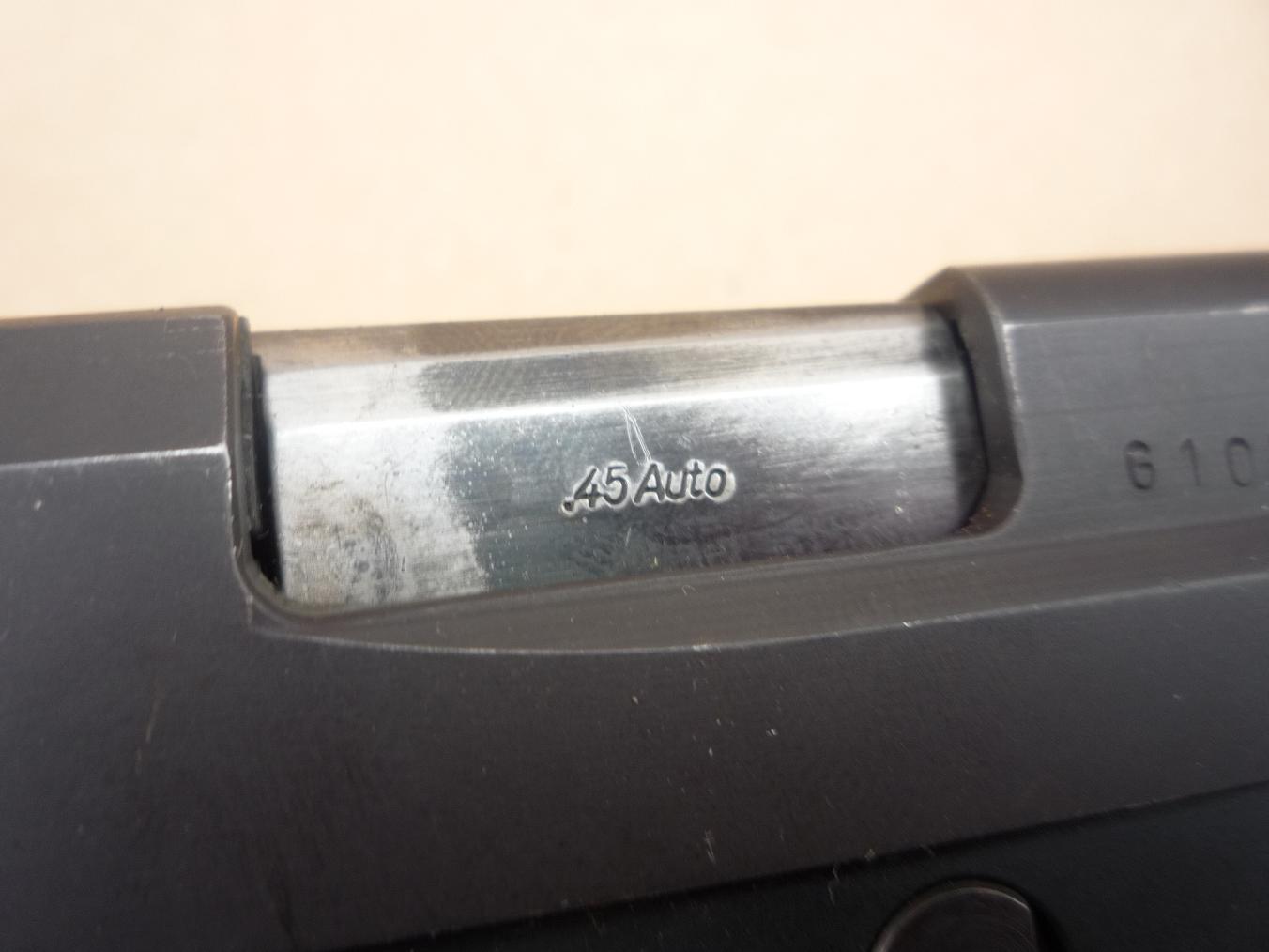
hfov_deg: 60.0
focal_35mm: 30
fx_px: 1100
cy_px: 476
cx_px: 634
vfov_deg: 46.8
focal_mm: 5.2
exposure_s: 1/40
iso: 100
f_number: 3.3
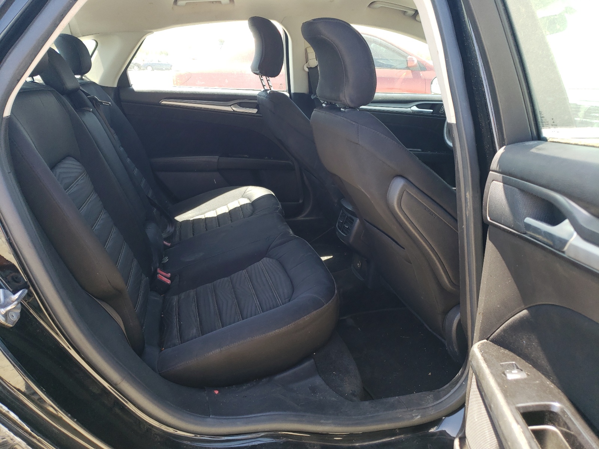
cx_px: 300
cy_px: 224
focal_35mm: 26
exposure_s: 1/192
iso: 50
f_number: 1.5
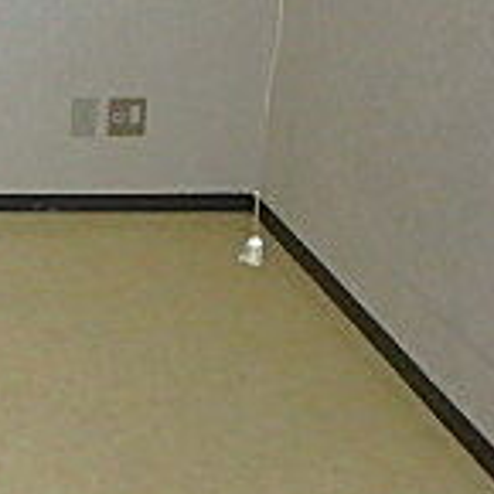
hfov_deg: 18.5
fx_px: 1324
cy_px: 48
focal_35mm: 82
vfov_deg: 20.7
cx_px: -262
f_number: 3.5
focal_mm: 3.7
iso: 640
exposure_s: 1/30
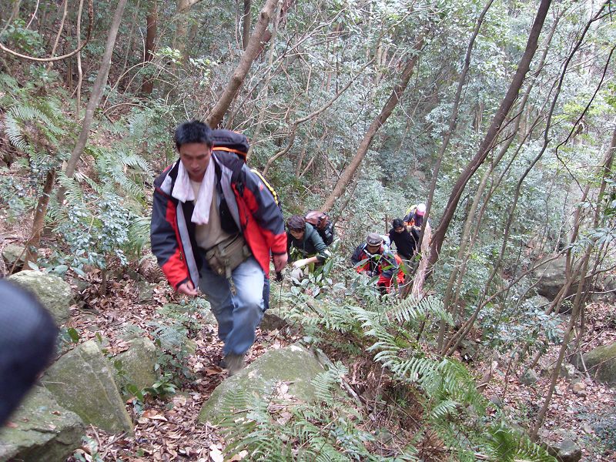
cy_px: 231
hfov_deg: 50.1
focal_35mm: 37
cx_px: 308
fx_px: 658
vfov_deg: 38.7
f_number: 2.8
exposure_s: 1/45
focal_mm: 6.3
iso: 120
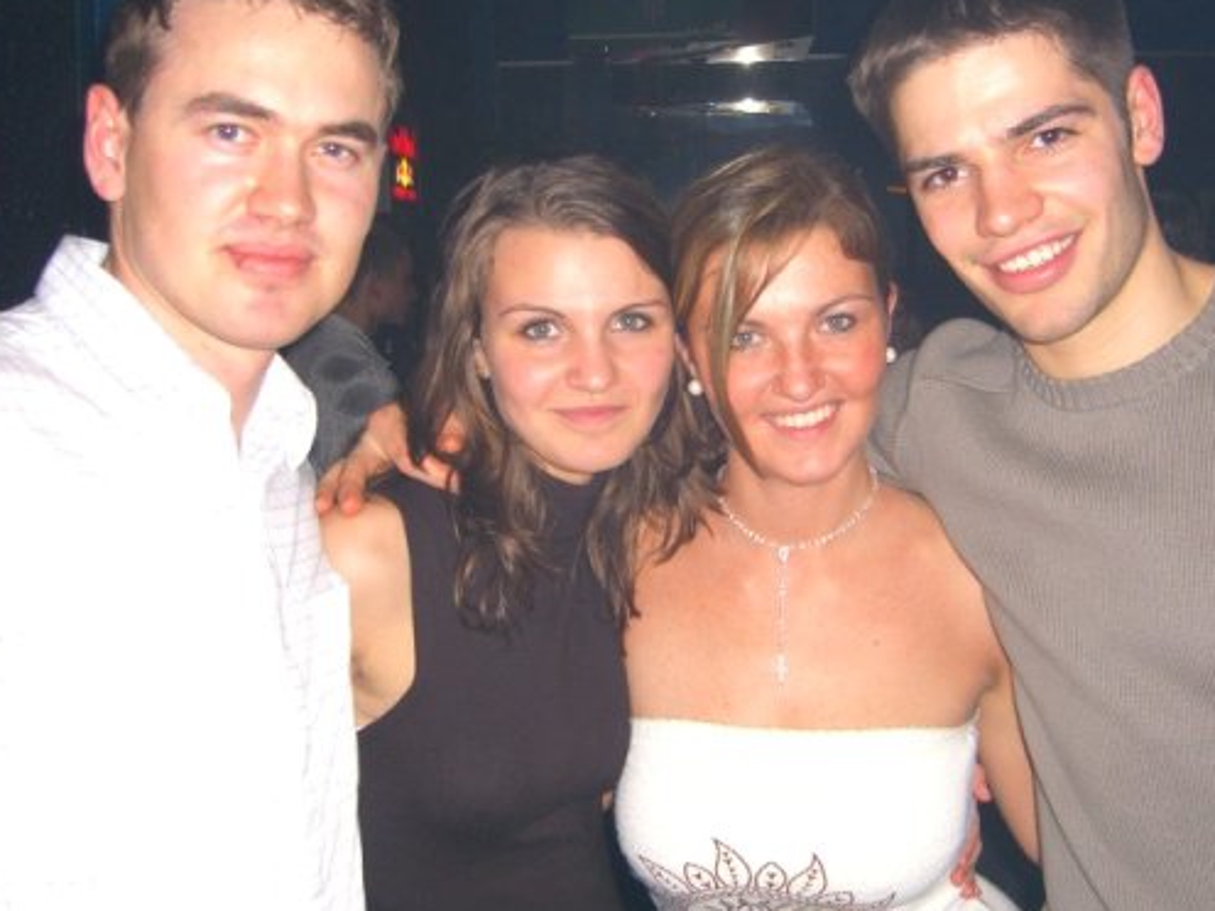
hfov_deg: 41.1
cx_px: 701
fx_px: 1615
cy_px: 414
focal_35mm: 46
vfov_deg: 31.5
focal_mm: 7.9
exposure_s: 1/60
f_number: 2.8
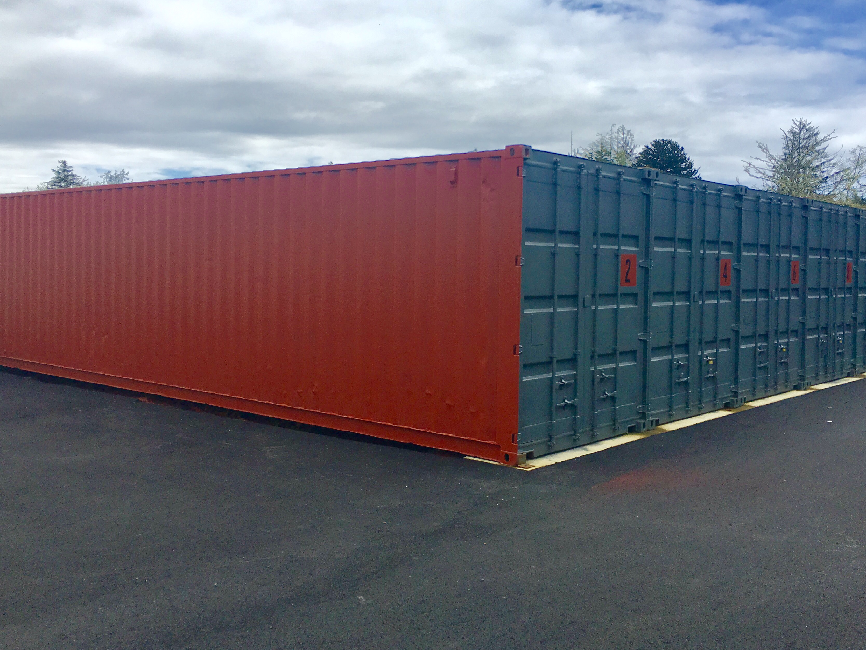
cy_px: 294
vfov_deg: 40.7
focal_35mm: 35
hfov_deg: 52.6
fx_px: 876
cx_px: 465
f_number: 2.2
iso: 25
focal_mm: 4.15
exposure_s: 1/1876
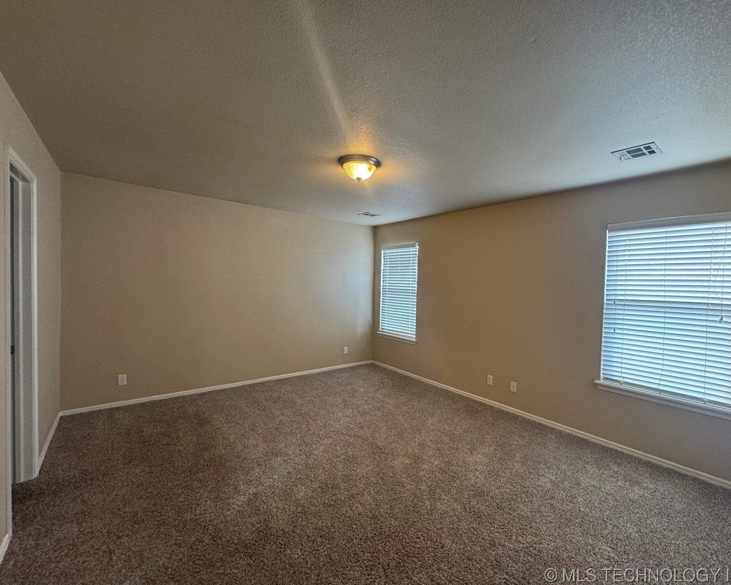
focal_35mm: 15
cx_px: 400
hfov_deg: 96.5
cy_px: 292
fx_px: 325
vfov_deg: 84.0
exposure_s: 1/60
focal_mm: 2.22
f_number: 2.2
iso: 250
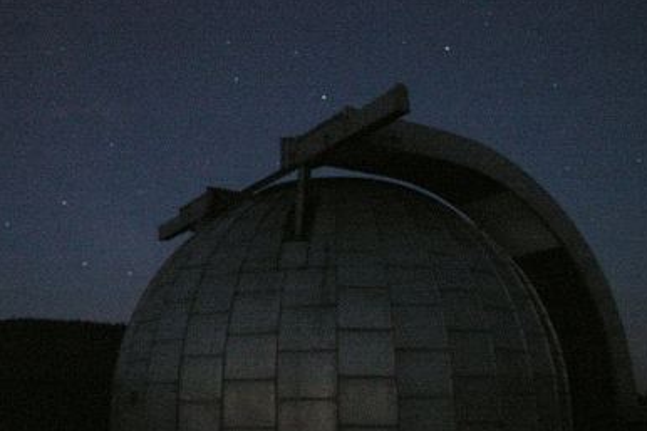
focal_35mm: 41
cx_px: 322
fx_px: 737
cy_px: 241
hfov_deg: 47.4
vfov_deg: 32.6
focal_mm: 6.3
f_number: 3.5
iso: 400
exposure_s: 30
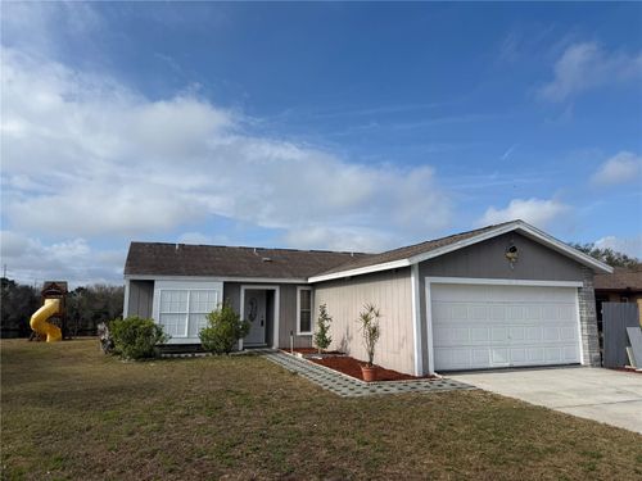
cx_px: 321
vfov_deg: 56.8
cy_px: 240
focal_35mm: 24
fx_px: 445
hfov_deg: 71.6
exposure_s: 1/7353
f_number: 1.78
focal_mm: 6.76
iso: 80
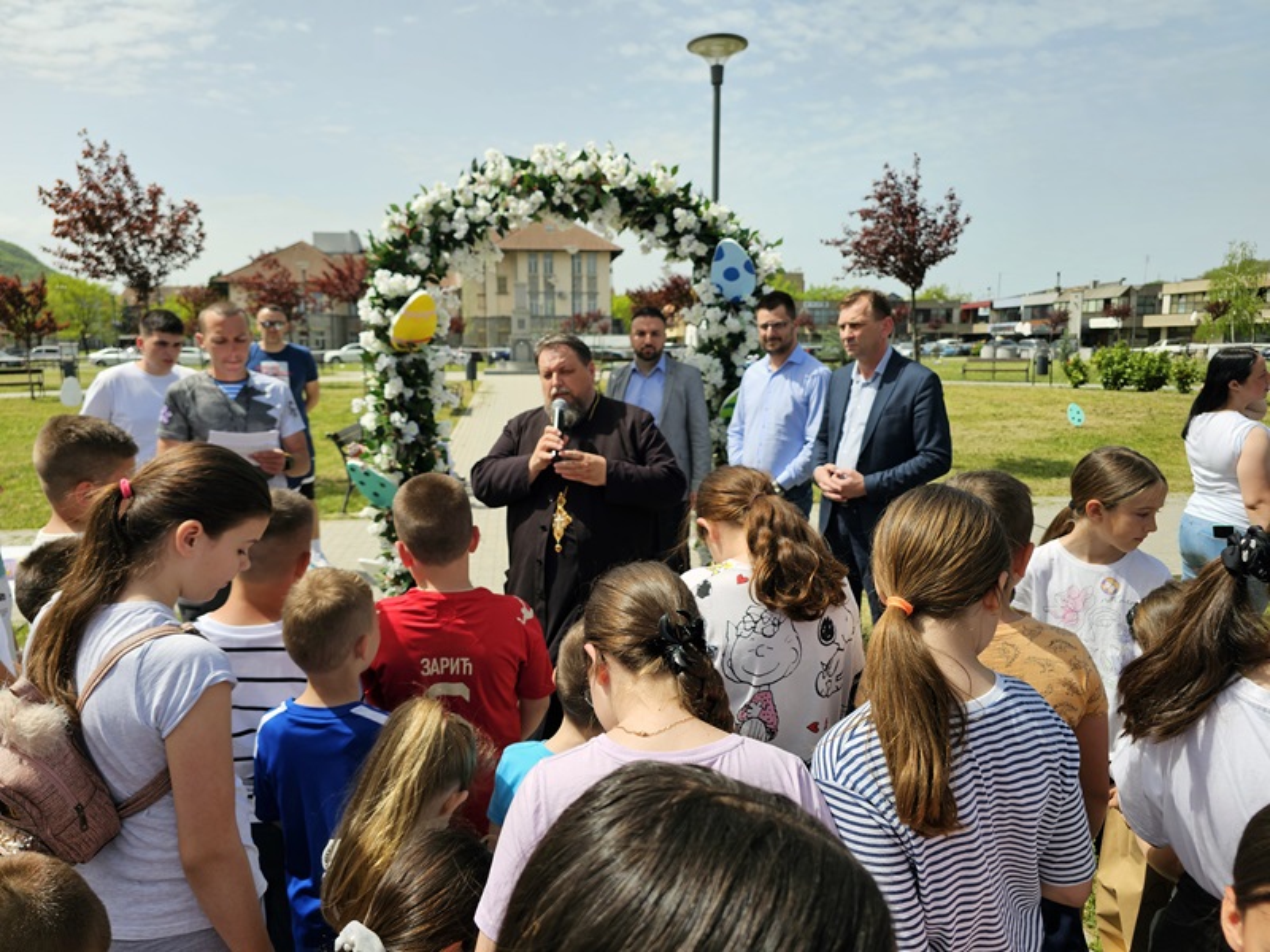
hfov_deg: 73.9
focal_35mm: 23
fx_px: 844
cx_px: 635
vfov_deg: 58.9
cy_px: 476
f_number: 1.7
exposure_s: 1/713
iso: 10
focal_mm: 6.3
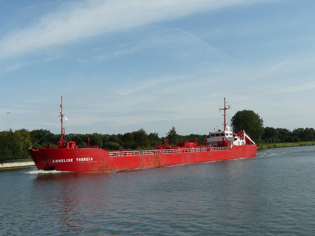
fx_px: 409
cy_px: 118
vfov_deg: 32.2
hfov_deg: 42.1
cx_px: 158
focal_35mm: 45
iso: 100
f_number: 6.3
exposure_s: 1/500
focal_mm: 4.6
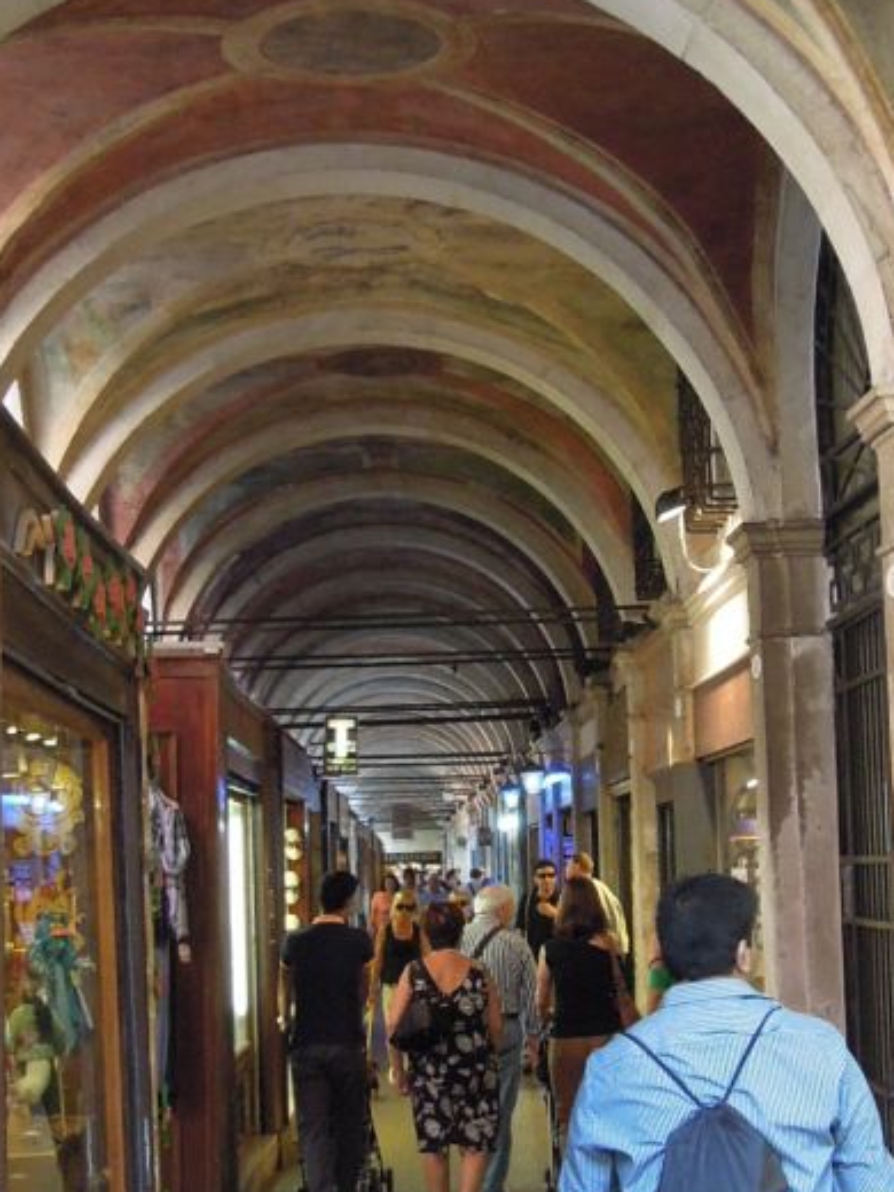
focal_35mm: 63
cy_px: 618
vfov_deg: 30.7
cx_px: 509
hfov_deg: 23.3
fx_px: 2169
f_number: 2.2
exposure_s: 1/60
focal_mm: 4.3
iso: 320
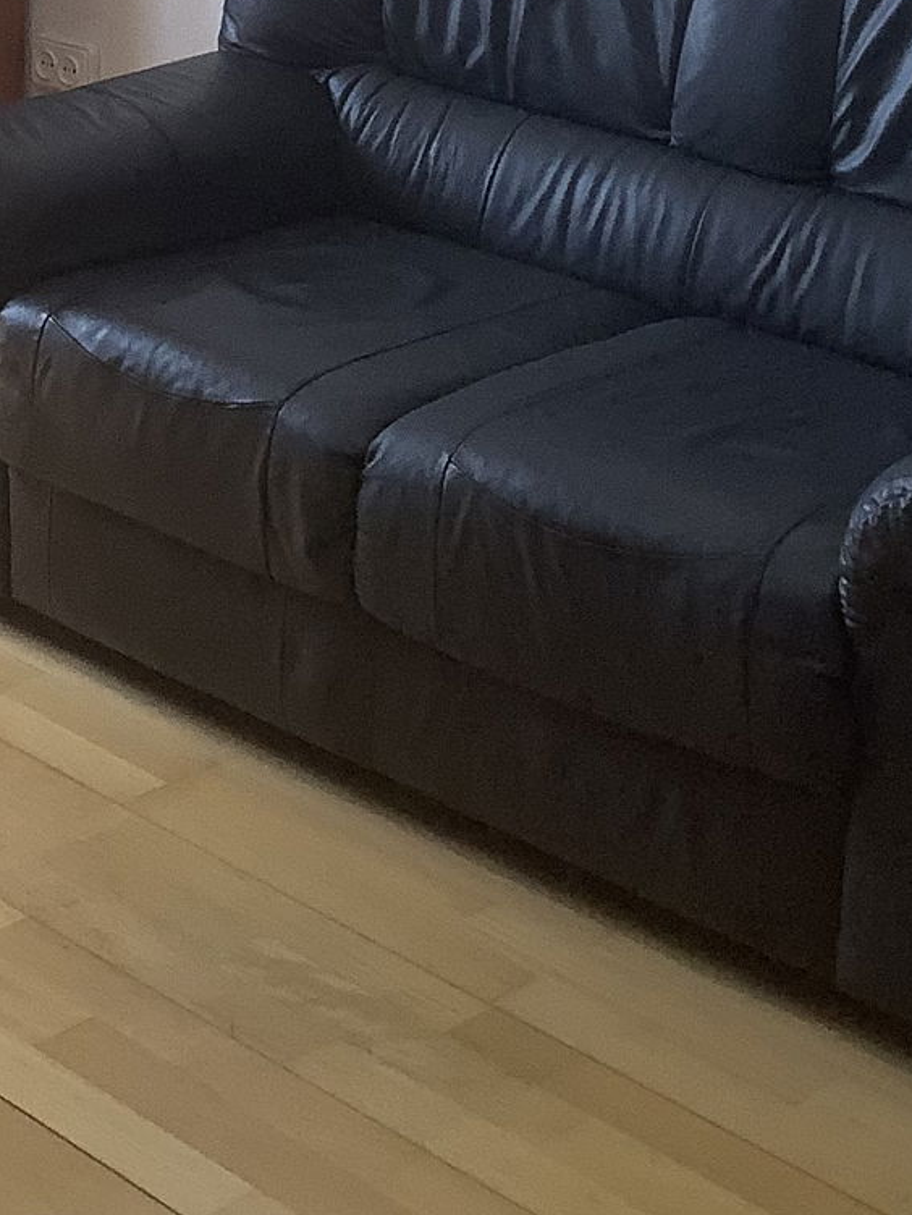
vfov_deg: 20.7
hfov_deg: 16.1
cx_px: -183
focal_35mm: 88
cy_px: -266
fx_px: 3089
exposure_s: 1/100
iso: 64
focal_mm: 3.3
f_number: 2.4
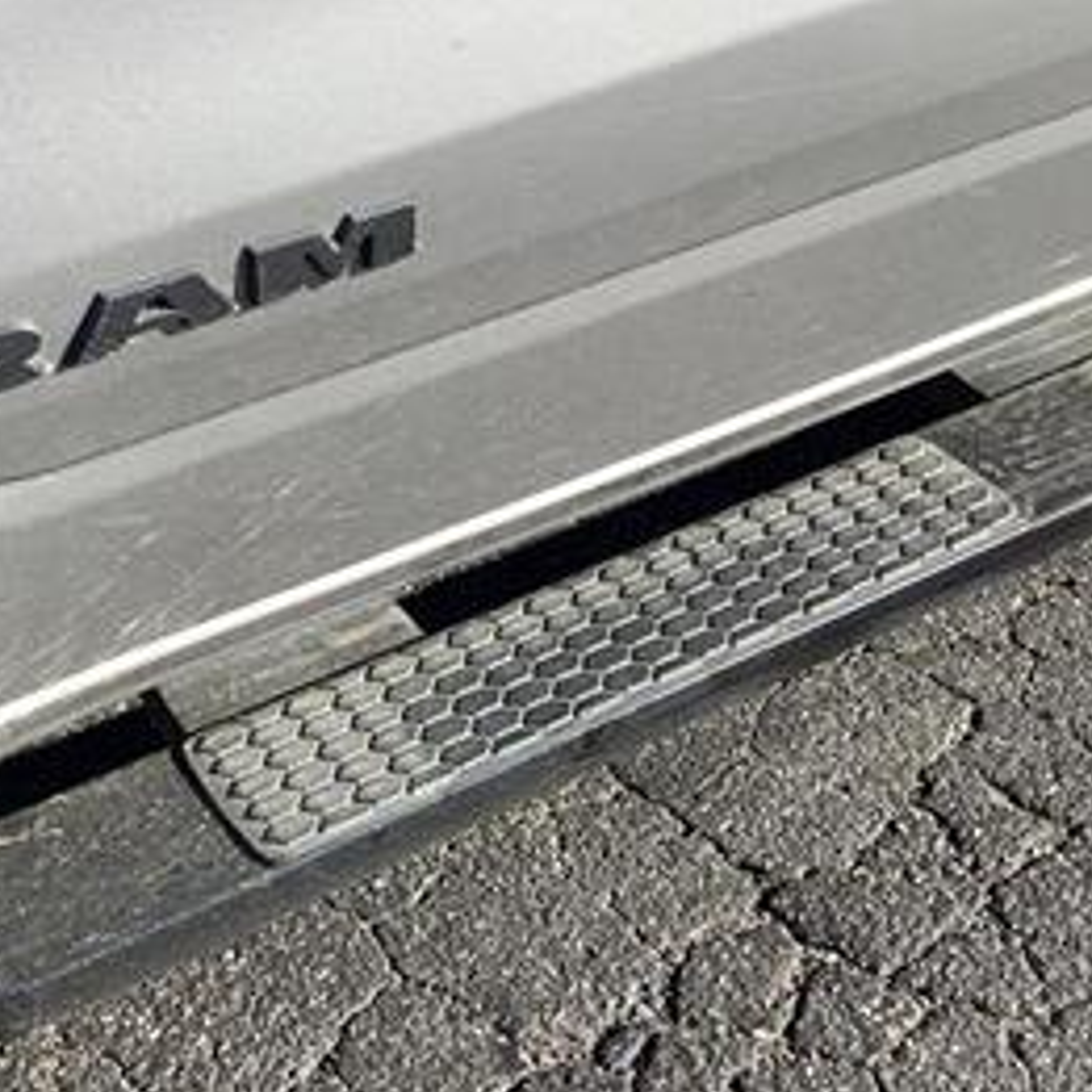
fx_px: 1892
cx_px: 351
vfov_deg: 32.1
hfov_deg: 31.9
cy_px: 653
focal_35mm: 53
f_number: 2.4
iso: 25
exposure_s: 1/612
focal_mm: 3.3
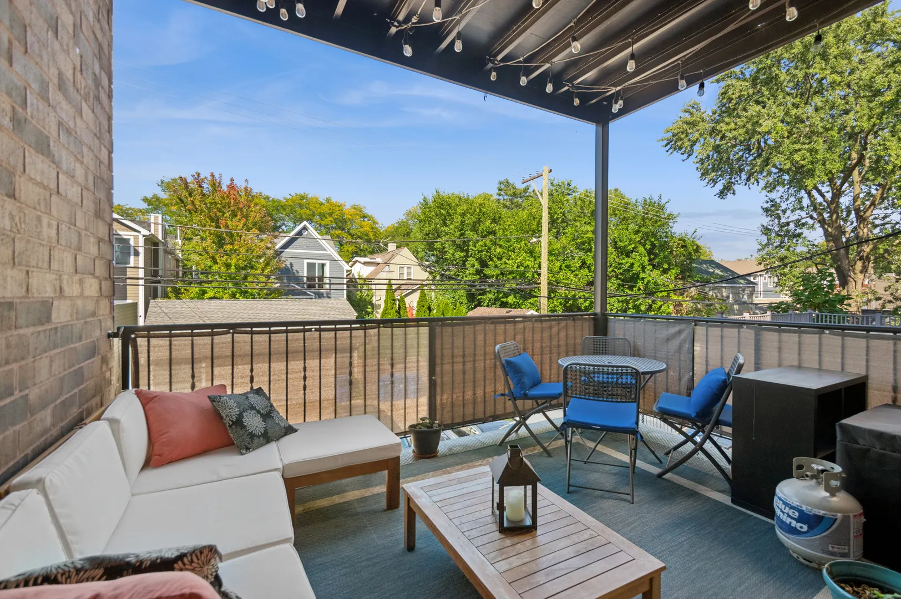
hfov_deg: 100.4
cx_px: 450
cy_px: 300
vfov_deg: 77.2
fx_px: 375
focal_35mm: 15
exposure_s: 1/160
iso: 400
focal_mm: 10
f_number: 8
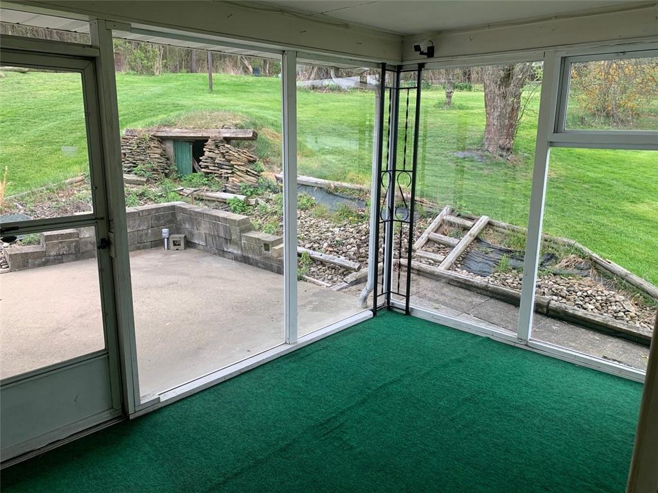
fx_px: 494
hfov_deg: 67.3
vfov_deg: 53.1
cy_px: 246
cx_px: 329
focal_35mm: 26
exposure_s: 1/121
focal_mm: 4.25
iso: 50
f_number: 1.8
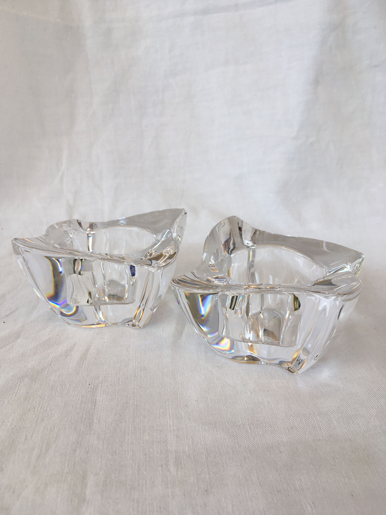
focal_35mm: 29
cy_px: 258
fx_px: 431
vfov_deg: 61.7
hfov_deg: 48.2
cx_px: 193
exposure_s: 1/1202
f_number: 2.2
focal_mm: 4.15
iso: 25
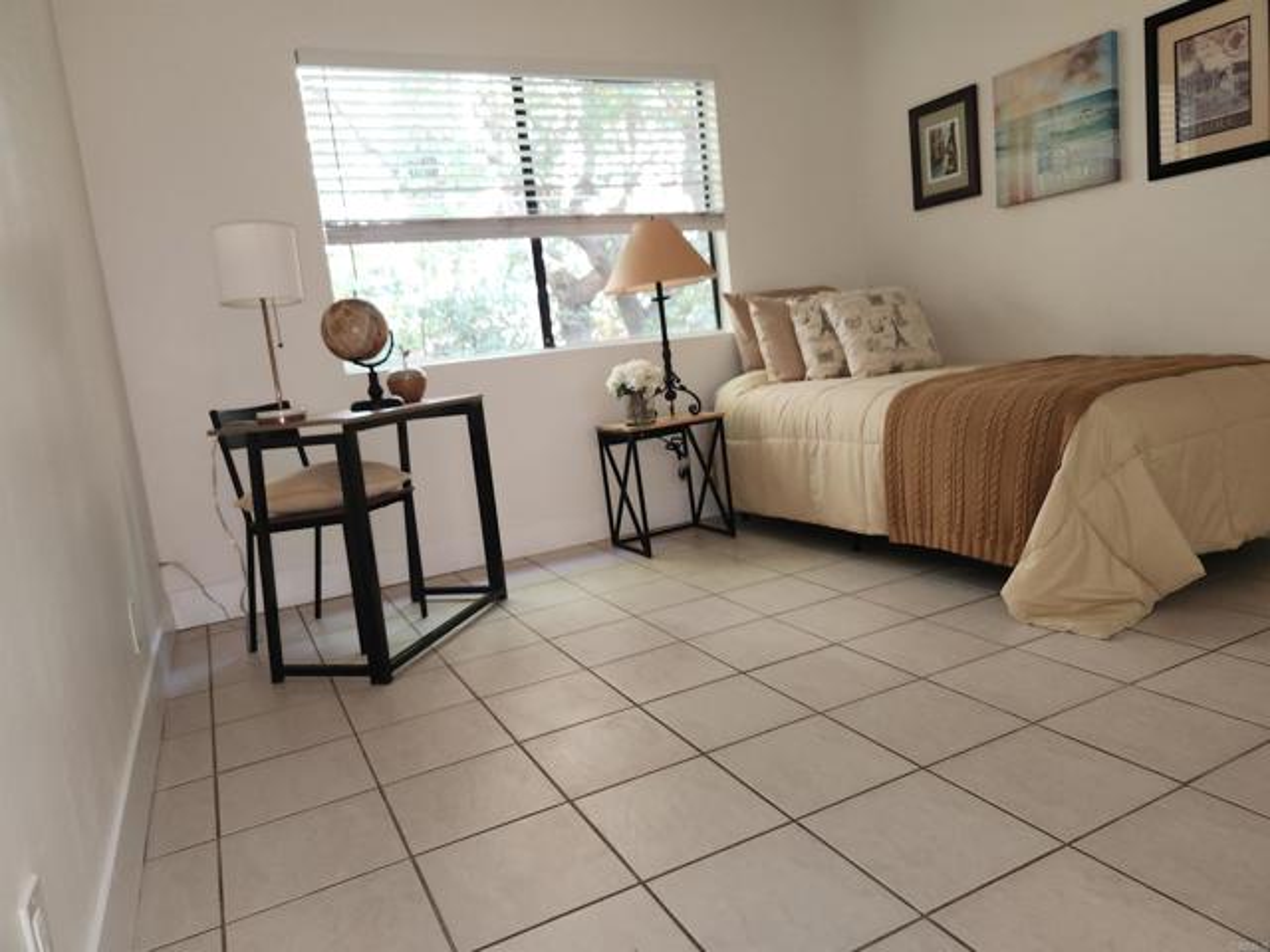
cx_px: 635
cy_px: 476
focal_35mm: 23
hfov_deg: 73.9
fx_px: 844
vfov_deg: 58.9
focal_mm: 5.4
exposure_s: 1/40
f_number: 1.8
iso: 125
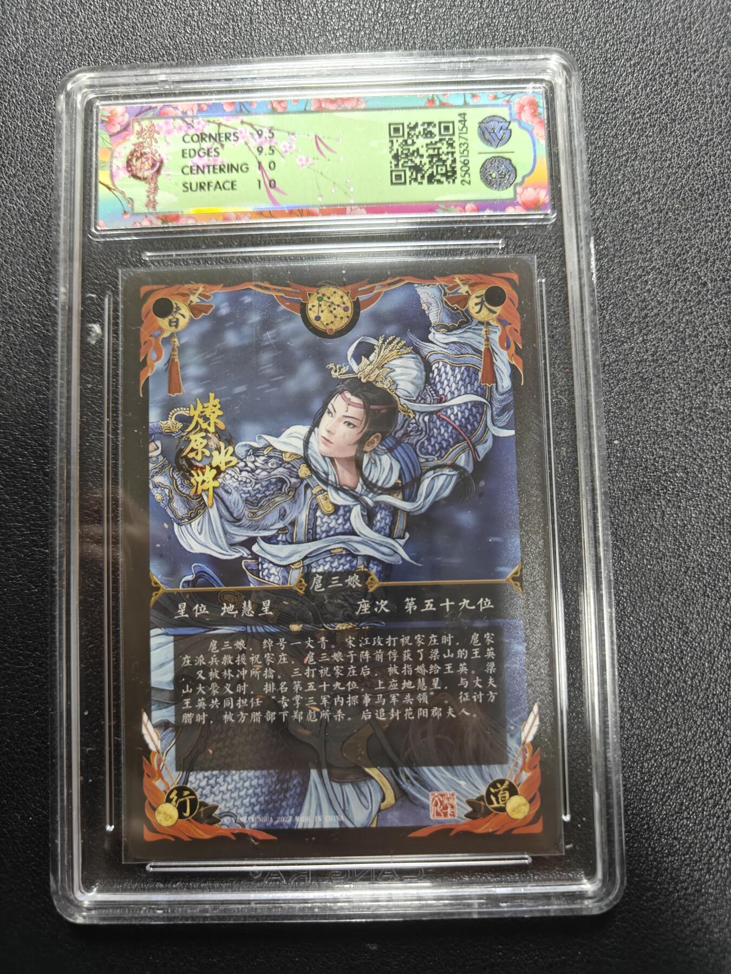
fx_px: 676
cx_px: 366
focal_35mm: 24
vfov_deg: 71.6
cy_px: 487
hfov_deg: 56.8
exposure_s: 1/45
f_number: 1.8
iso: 160
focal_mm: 5.59
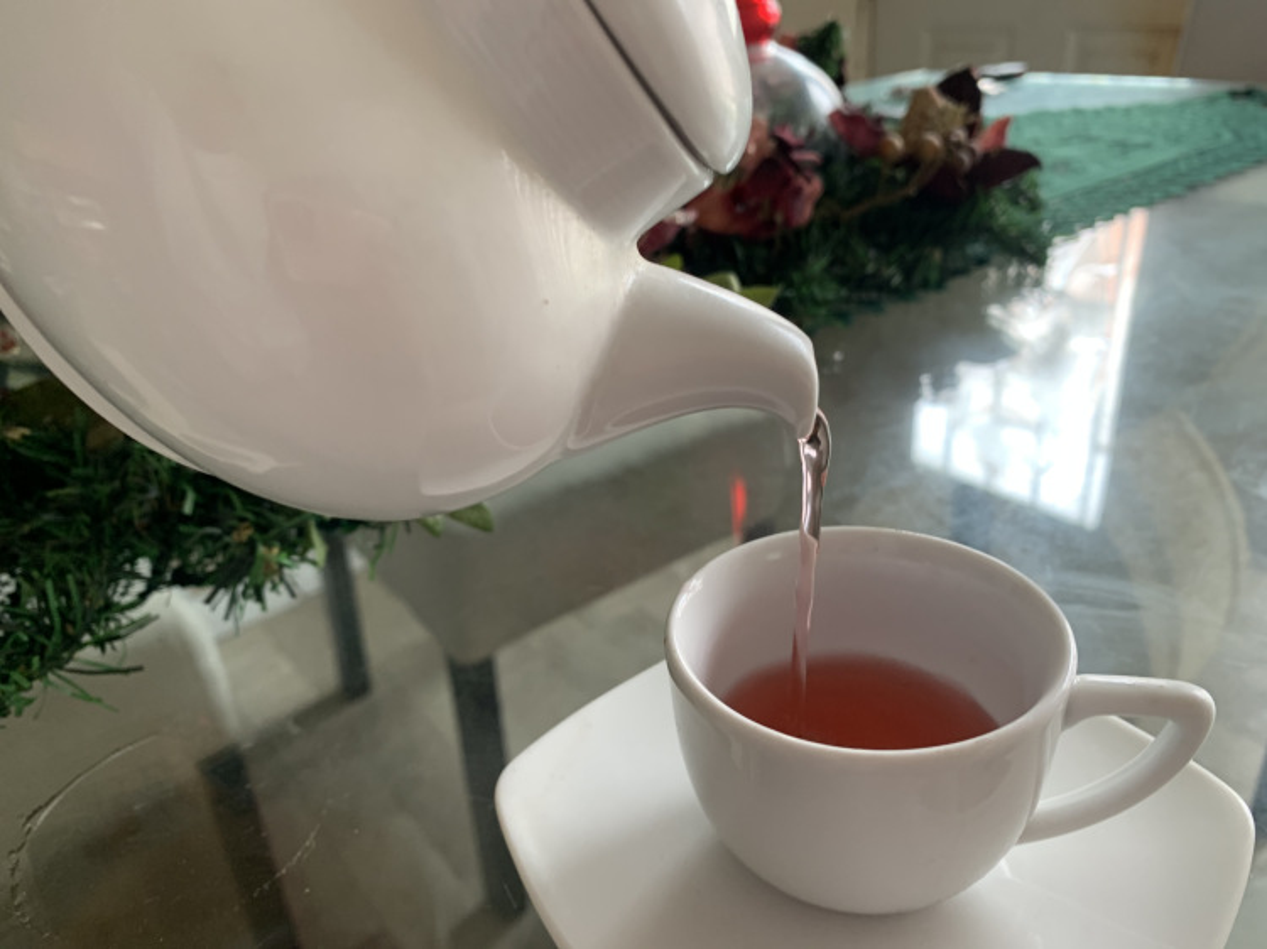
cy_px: 474
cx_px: 634
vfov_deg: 53.0
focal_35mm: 26
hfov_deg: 67.3
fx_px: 951
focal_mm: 4.25
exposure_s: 1/60
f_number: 1.8
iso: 100
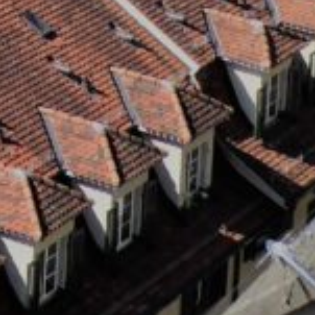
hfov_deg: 8.1
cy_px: -457
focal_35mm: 204
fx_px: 2100
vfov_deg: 7.9
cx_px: -338
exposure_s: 1/500
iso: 80
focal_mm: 5.8
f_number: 3.6
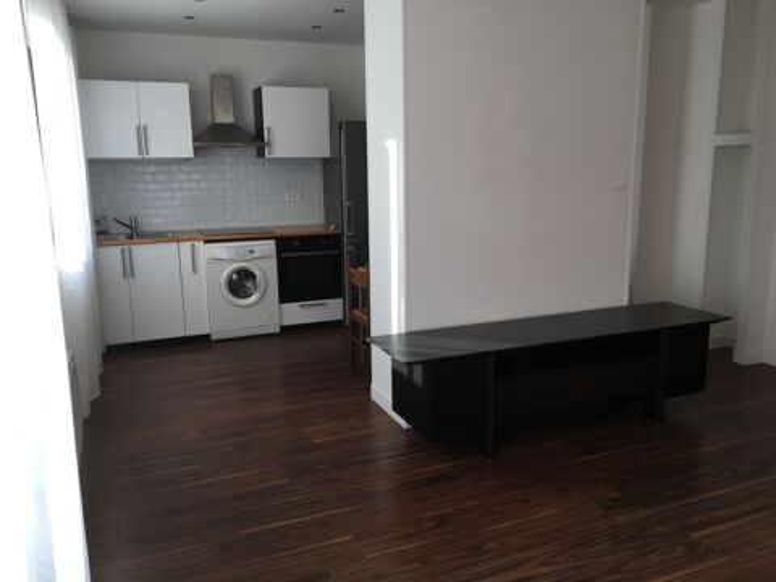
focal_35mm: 29
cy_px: 291
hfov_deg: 61.7
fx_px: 650
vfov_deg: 48.2
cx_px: 388
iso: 25
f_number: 2.2
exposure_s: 1/148
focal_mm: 4.15
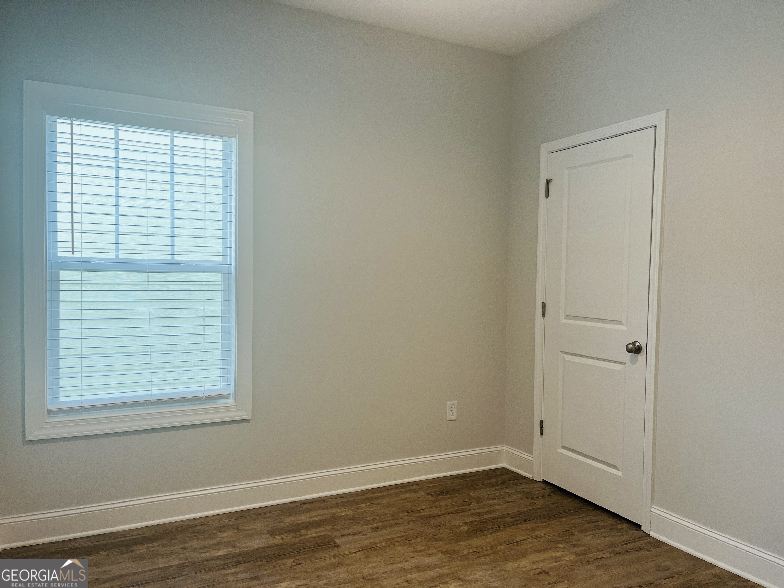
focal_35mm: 26
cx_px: 392
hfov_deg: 67.3
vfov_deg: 53.1
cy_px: 294
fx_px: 589
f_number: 1.6
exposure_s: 1/120
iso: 80
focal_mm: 5.1
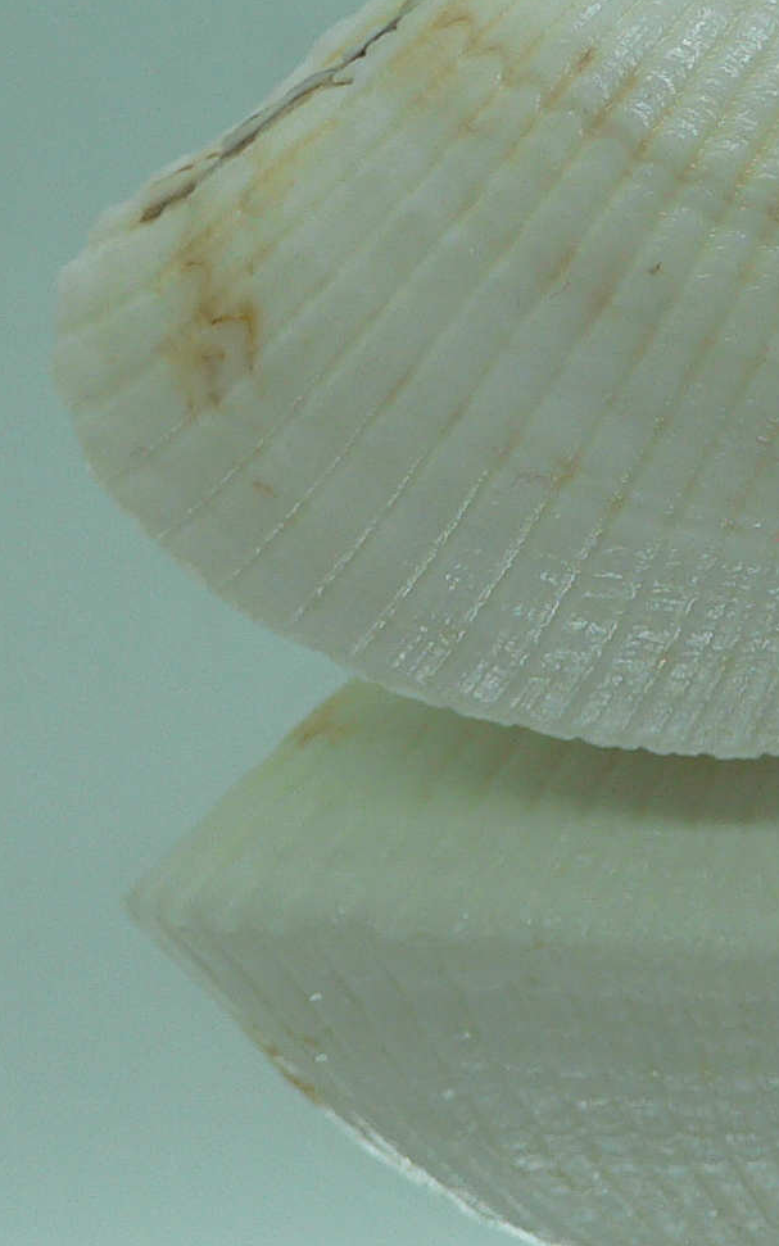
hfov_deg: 16.8
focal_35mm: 77
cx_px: 633
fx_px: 2615
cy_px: 349
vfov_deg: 26.5
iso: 80
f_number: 2.8
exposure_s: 1/80
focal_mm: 4.6
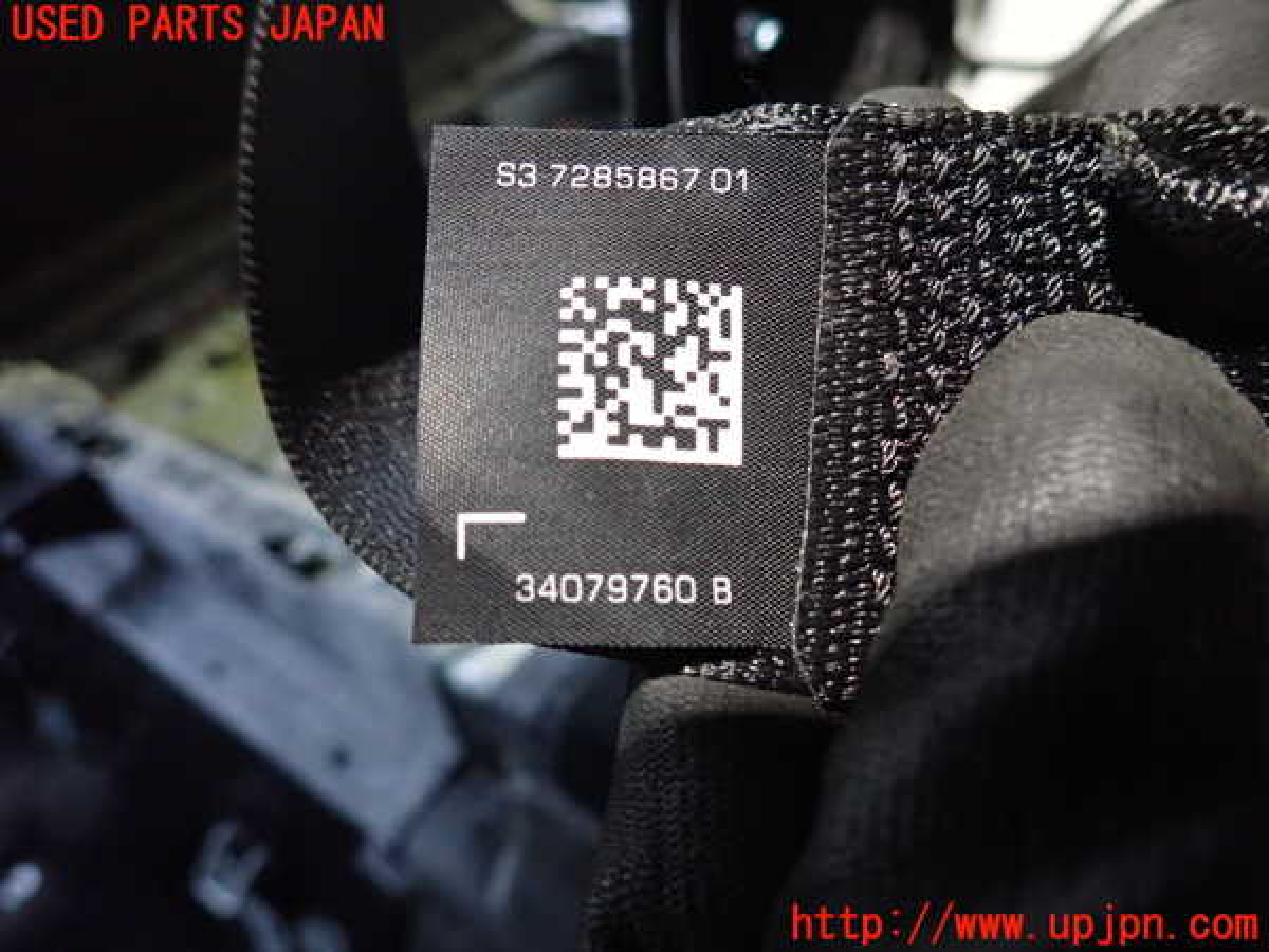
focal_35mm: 25
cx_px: 634
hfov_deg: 69.4
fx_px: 916
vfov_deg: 54.9
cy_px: 476
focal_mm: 4.5
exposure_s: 1/30
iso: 800
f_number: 2
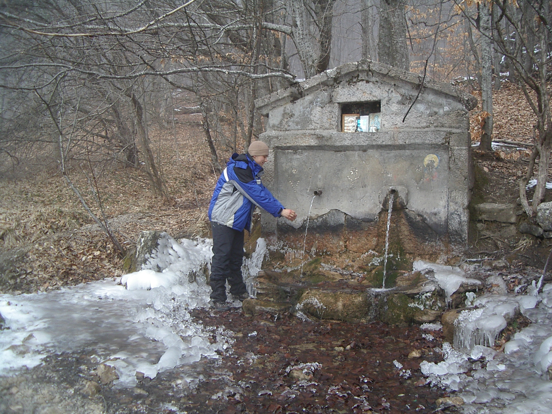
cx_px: 276
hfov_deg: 49.0
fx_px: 606
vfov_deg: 37.7
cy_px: 207
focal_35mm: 38
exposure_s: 1/160
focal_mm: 5.8
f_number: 2.6
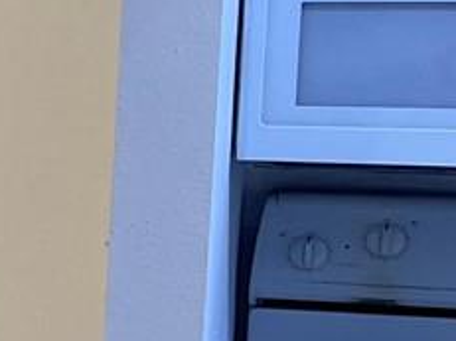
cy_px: 252
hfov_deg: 8.7
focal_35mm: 180
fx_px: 2370
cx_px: -1007
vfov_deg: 8.2
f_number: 1.6
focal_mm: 5.1
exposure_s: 1/60
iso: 80
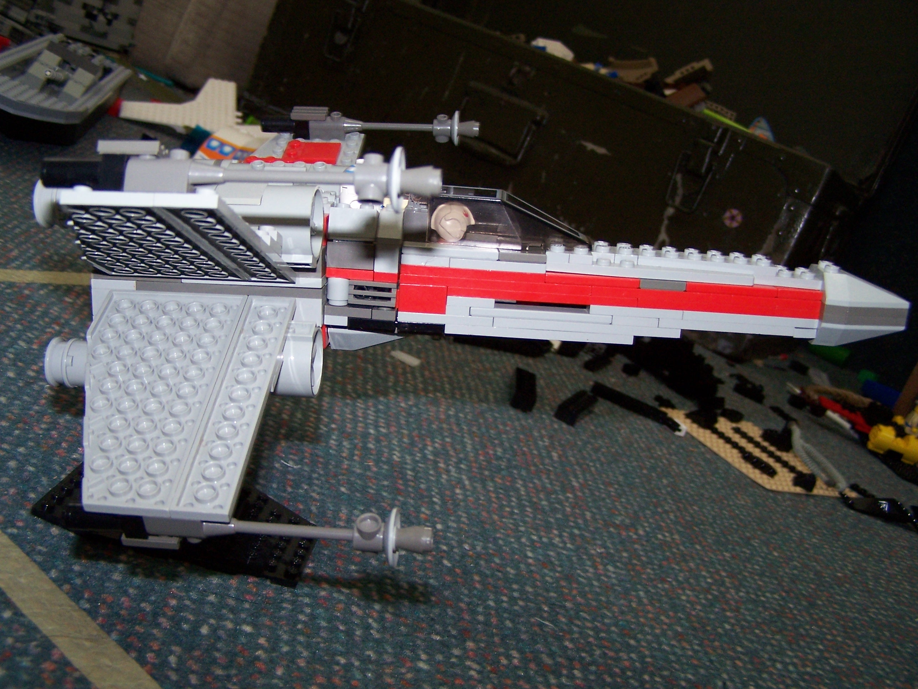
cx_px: 459
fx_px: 1008
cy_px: 344
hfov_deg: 49.0
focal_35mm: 38
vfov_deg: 37.7
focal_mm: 6.3
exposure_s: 1/60
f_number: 2.8
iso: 140
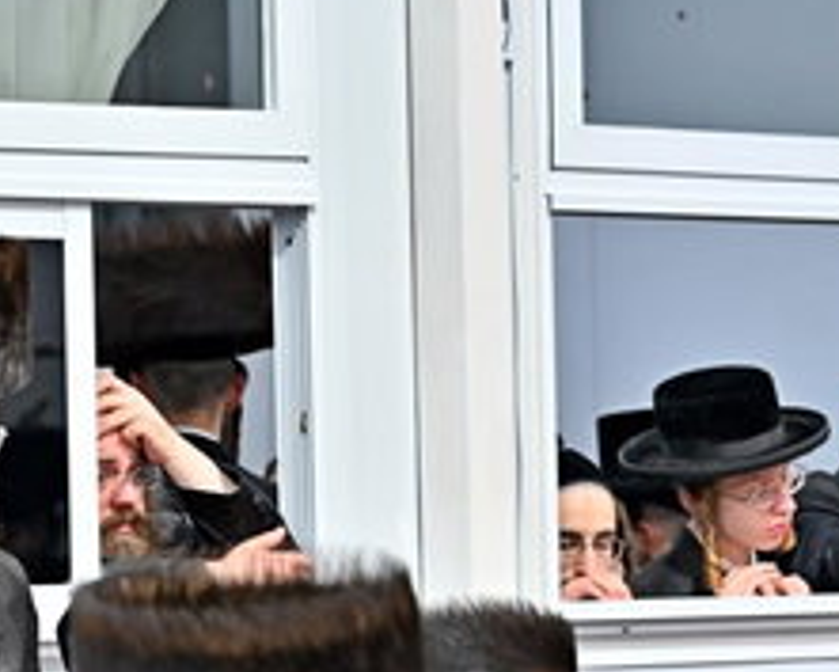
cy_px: 452
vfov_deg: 5.1
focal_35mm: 305
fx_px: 7577
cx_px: 623
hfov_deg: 6.3
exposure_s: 1/200
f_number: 4
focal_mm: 120
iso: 800
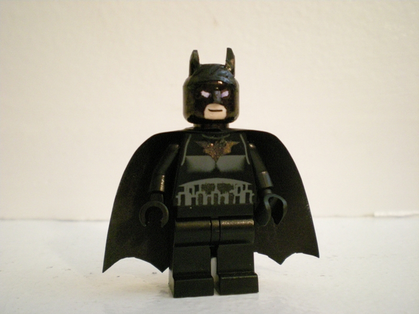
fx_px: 460
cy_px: 157
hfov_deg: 49.0
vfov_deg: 37.7
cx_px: 210
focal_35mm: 38
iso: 579
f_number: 3.1
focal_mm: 6.3
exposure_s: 1/8
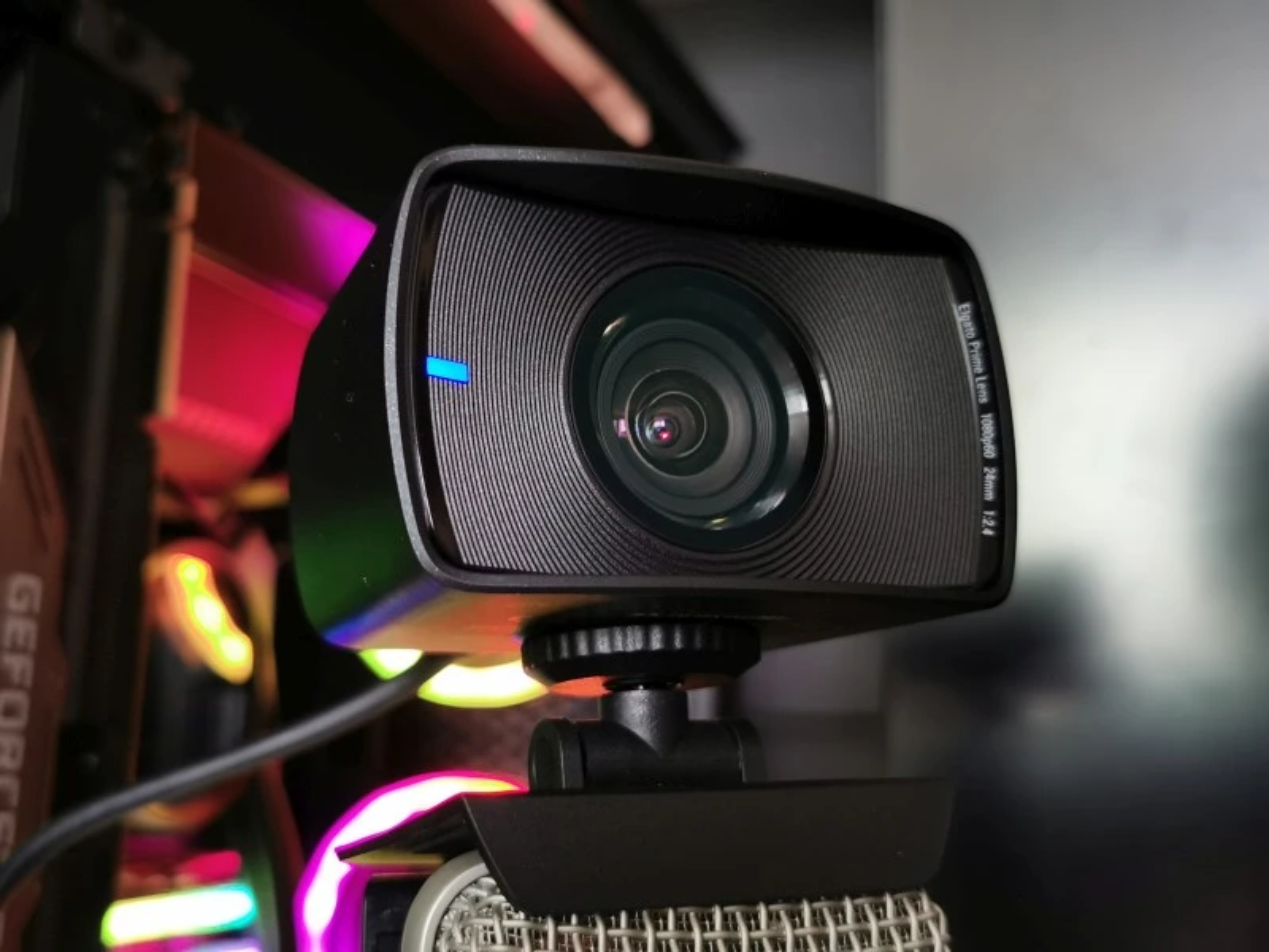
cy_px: 476
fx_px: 1503
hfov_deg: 45.8
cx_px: 634
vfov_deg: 35.1
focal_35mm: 41
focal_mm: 5.56
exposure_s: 1/60
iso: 160
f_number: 1.6
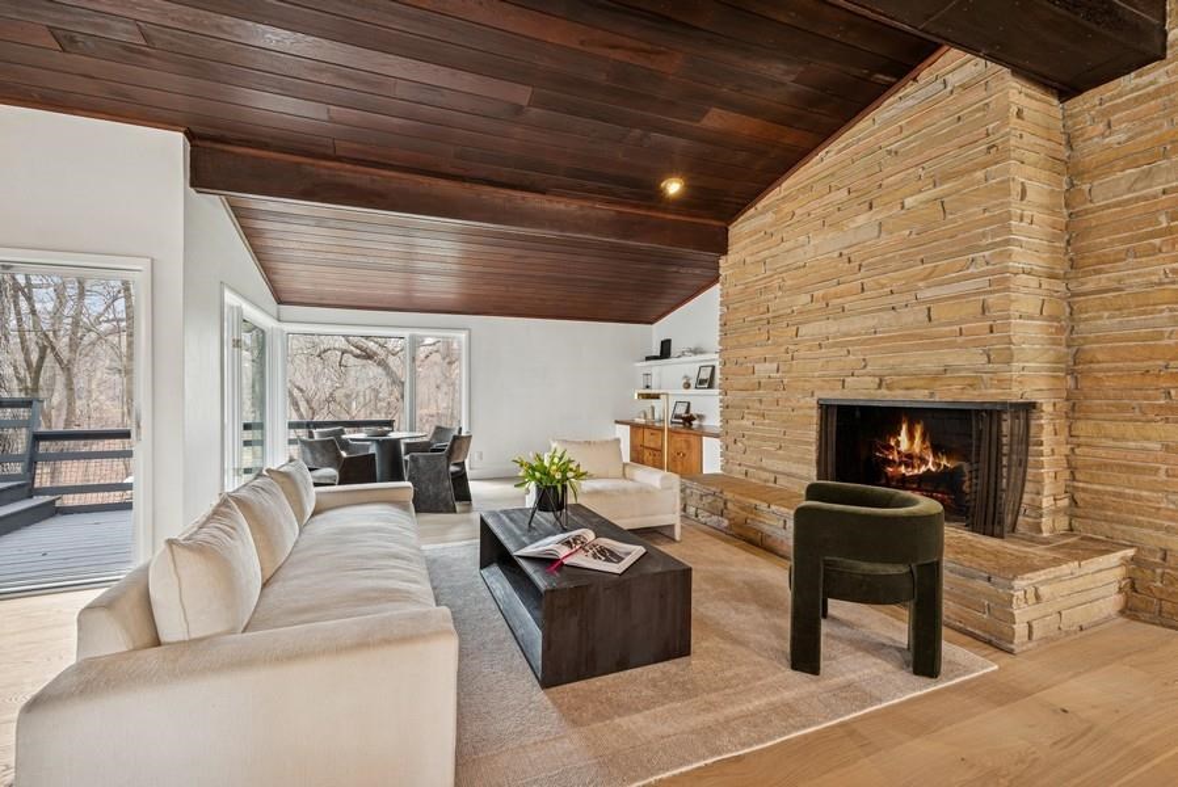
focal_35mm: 16
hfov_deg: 98.5
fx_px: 508
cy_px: 394
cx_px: 589
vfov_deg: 75.6
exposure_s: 1/5
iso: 200
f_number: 8
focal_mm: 15.5
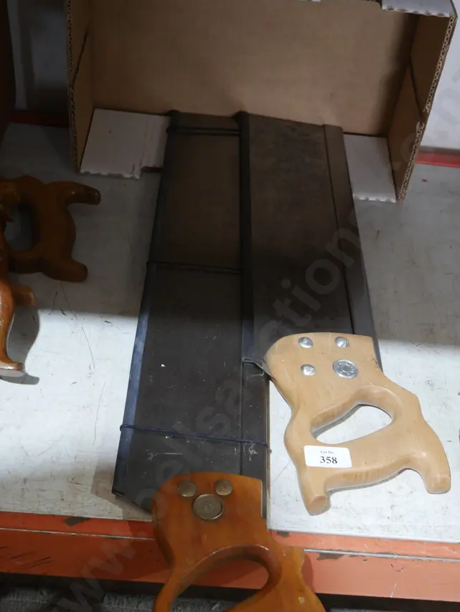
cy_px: 362
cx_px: 258
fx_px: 849
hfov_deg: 30.3
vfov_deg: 39.5
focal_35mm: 48
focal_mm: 20
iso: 800
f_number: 4.5
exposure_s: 1/60
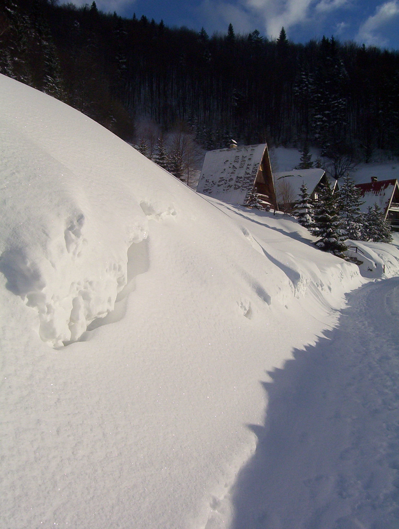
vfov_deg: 43.8
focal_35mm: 43
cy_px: 264
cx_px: 200
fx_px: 658
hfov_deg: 33.7
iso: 100
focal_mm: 5.77
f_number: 5.17
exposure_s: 1/1701
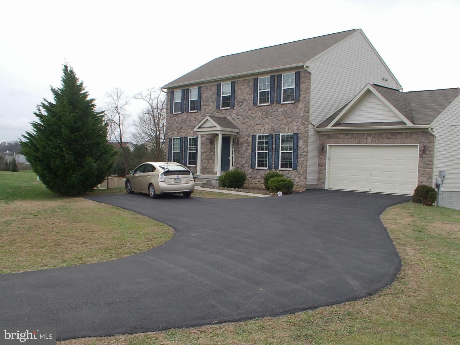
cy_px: 172
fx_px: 492
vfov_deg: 38.7
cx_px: 230
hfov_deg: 50.1
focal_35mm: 37
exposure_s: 1/110
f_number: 5.6
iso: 100
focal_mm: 5.8
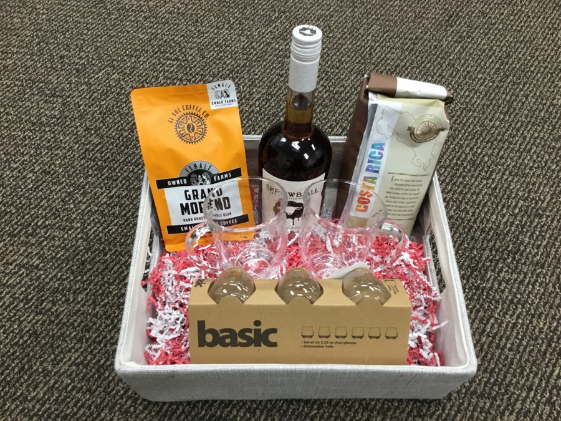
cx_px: 280
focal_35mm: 31
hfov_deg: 58.4
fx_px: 502
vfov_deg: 45.4
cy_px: 210
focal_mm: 3.3
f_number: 2.4
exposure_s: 1/30
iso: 100
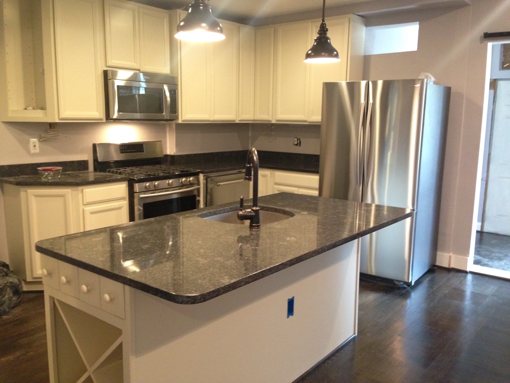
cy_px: 192
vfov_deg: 42.9
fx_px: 486
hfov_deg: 55.4
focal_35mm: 33
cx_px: 255
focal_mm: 4.12
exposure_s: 1/20
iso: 320
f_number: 2.4
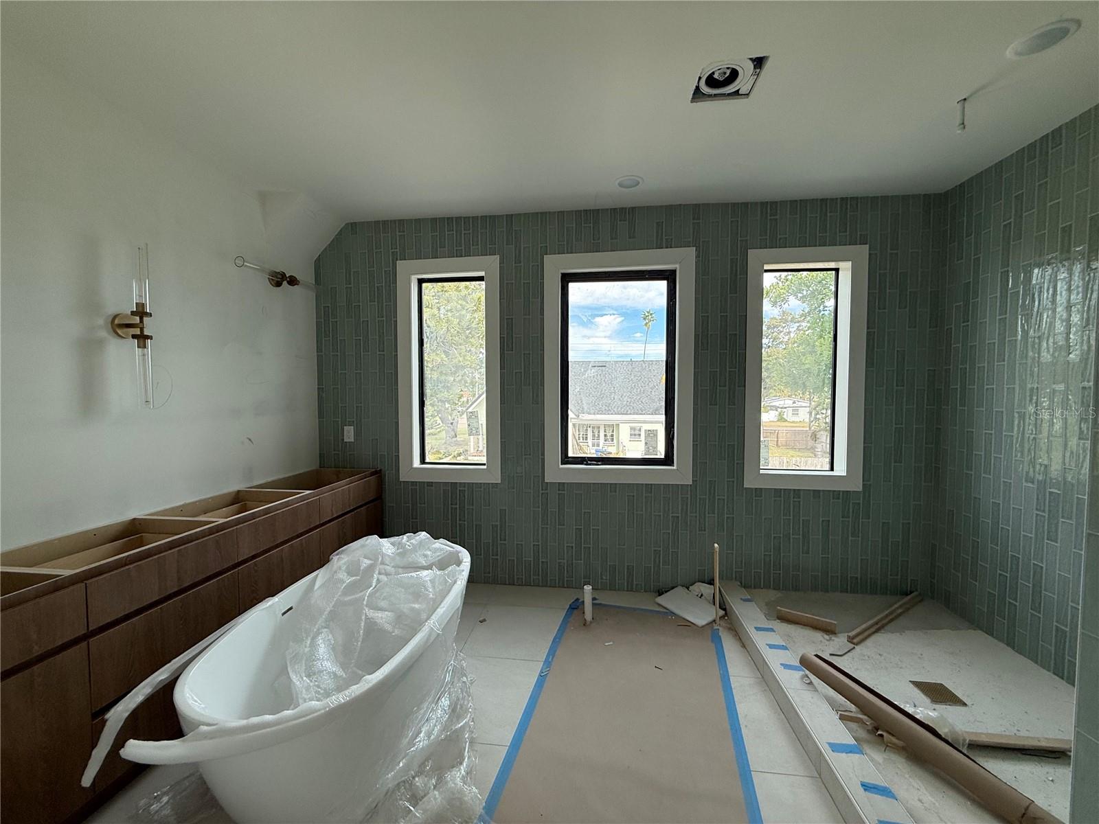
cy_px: 412
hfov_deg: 102.1
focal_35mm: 14
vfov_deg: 85.7
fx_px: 444
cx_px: 550
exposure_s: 1/248
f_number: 2.2
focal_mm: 2.22
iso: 64
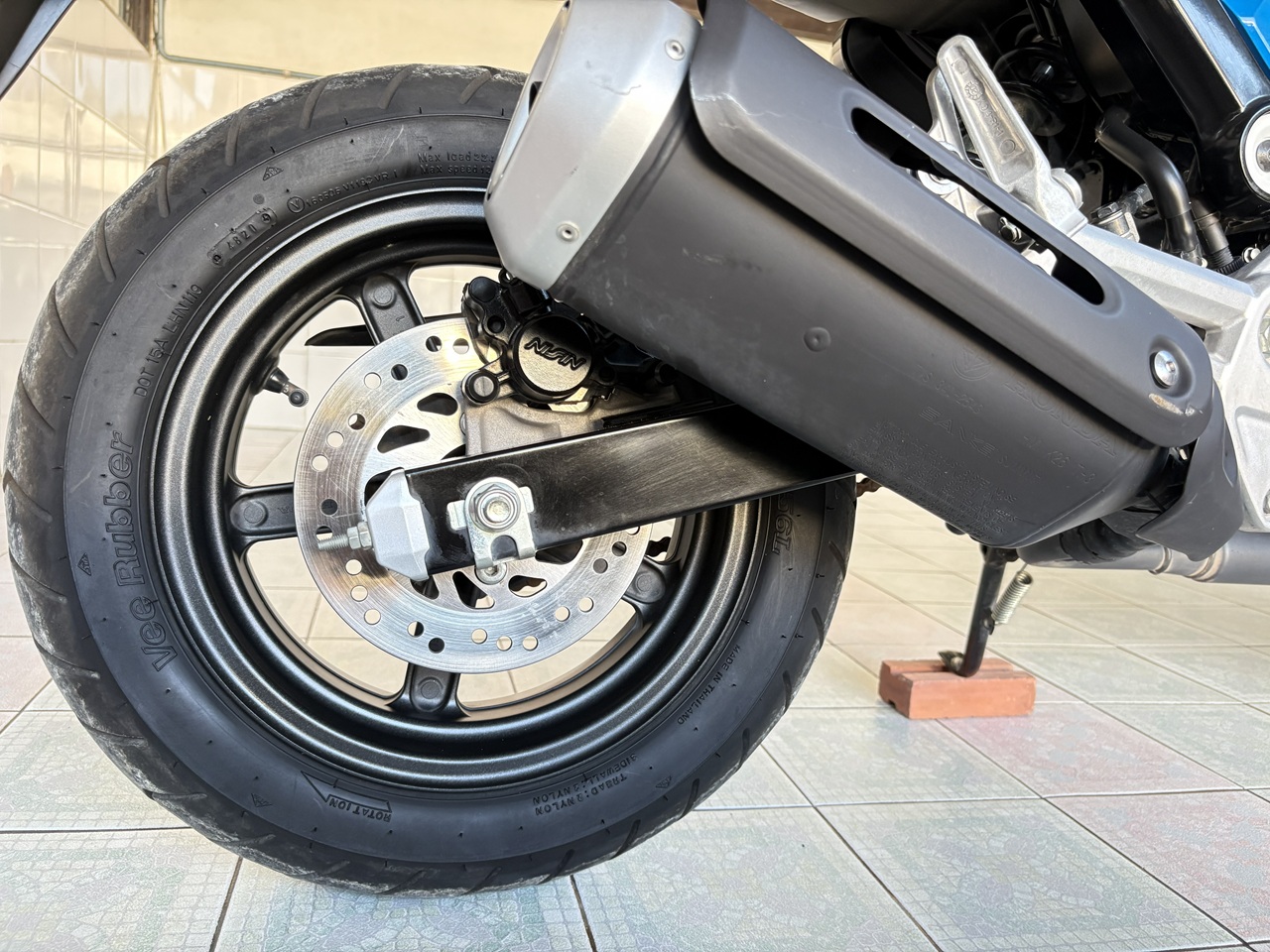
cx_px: 635
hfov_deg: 67.3
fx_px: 954
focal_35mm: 26
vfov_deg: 53.1
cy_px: 476
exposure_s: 1/60
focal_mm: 5.96
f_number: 1.6
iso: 200
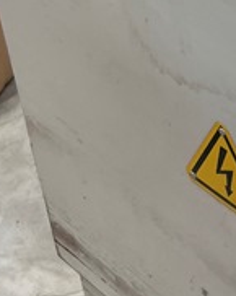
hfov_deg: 10.4
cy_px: -158
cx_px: 366
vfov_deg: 12.8
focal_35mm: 143
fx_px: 1252
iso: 64
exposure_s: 1/100
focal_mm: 5.7
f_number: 1.5
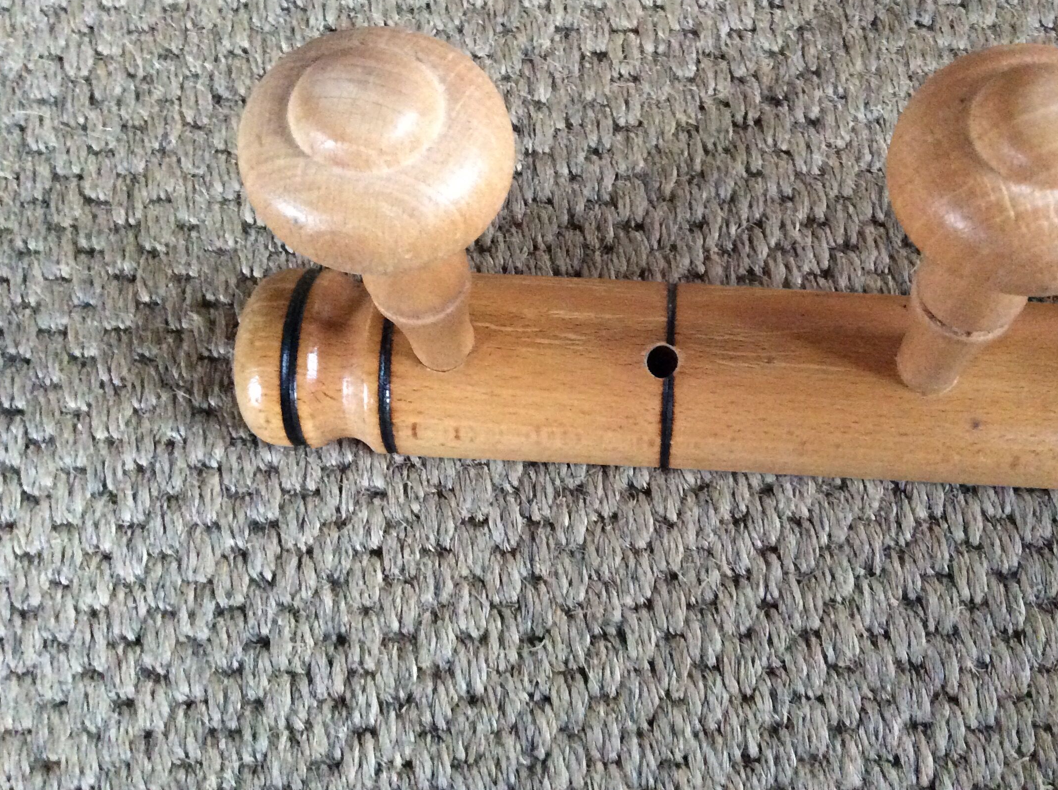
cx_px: 635
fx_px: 1190
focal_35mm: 39
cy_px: 311
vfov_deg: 36.6
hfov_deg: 47.6
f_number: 2.4
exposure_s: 1/17
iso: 400
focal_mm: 3.3
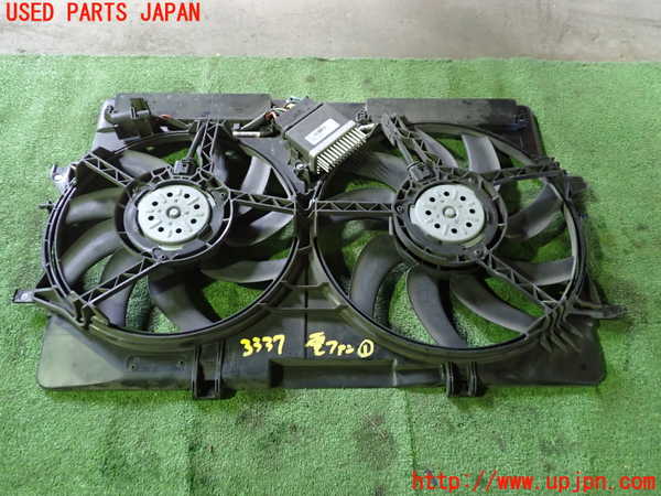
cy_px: 248
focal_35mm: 30
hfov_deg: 60.0
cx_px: 330
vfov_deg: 46.8
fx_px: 573
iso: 640
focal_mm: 5.4
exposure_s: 1/30
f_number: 2.3
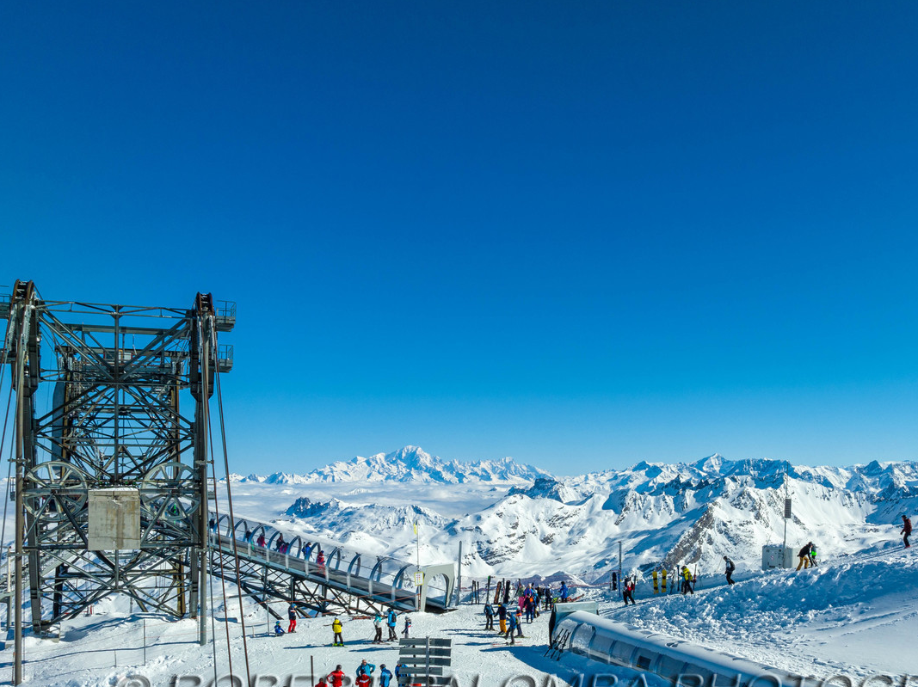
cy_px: 462
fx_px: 954
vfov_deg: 39.1
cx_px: 587
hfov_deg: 50.7
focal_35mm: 36
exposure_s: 1/320
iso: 100
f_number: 11
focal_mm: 12.3
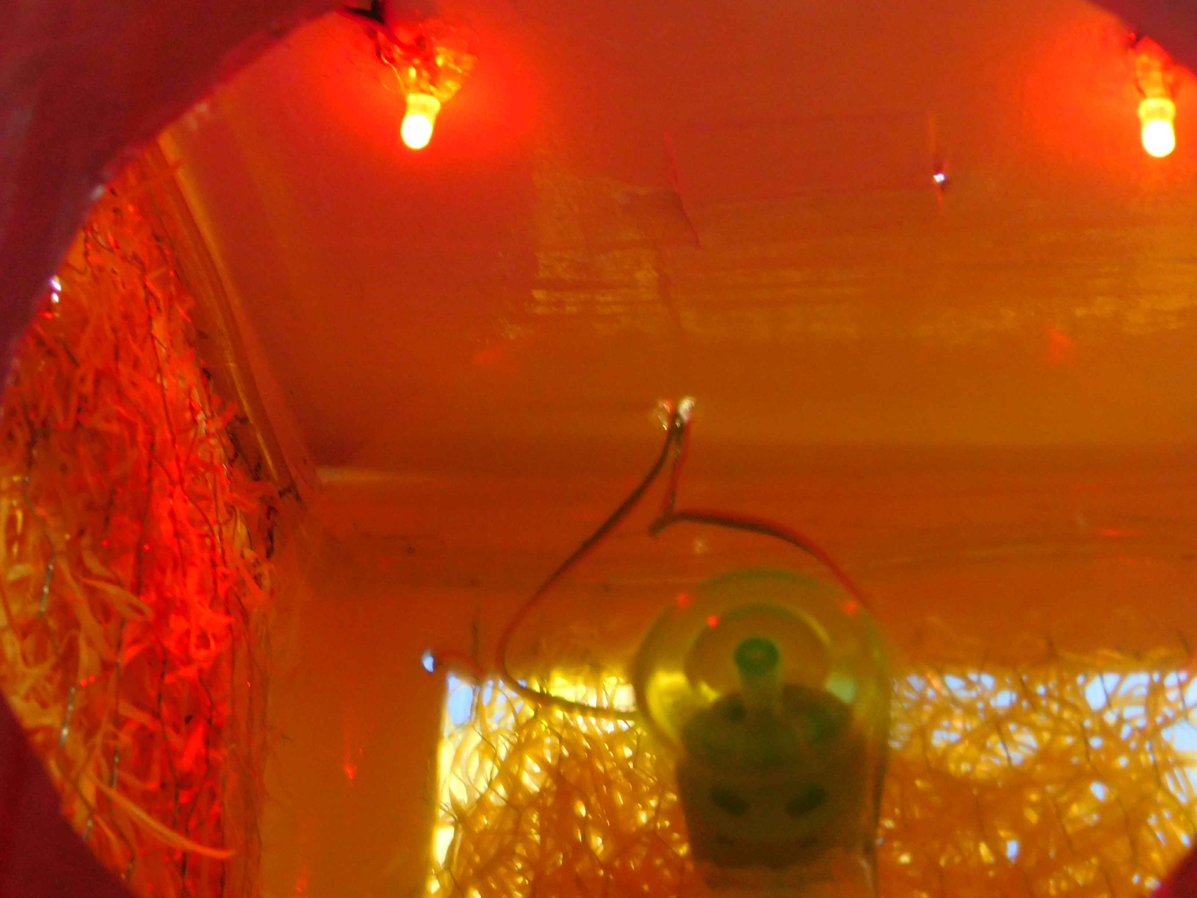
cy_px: 449
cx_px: 598
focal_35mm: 66
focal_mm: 11.7
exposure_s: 1/8
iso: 640
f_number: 4.2
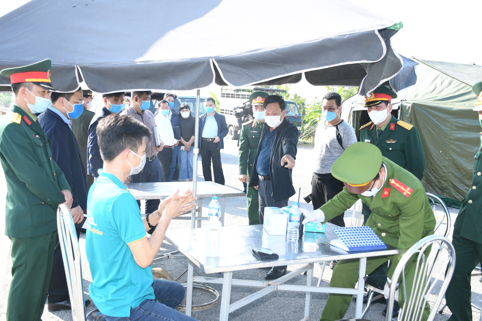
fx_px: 469
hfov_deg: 54.4
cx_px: 245
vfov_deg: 37.8
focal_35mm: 35
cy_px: 153
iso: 160
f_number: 4.5
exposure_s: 1/200
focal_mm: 22
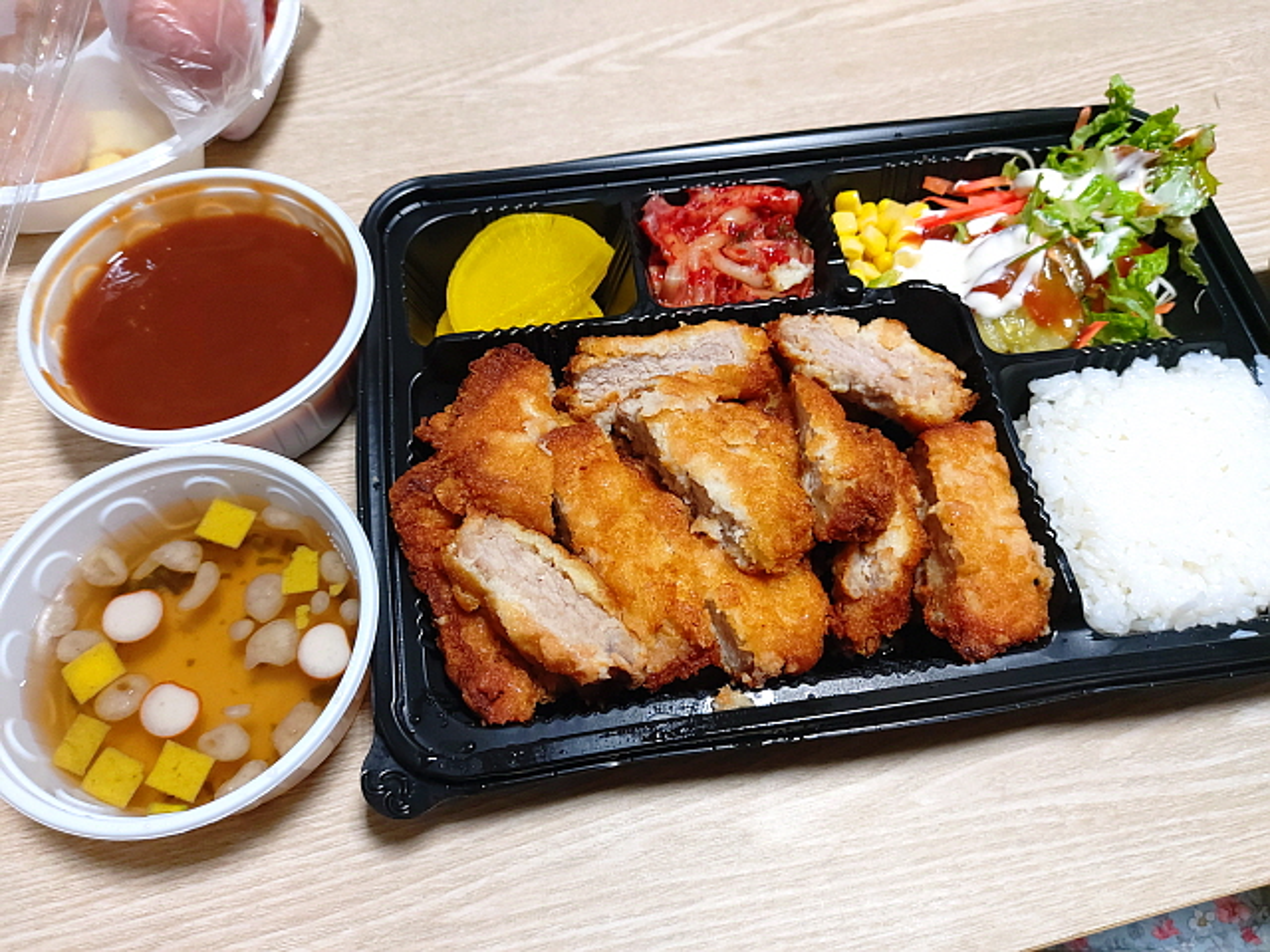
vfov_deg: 54.9
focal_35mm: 25
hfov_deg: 69.4
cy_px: 476
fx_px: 917
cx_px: 635
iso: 200
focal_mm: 4.58
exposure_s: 1/30
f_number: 2
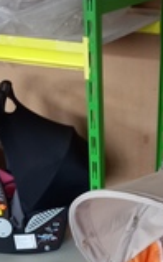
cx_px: 142
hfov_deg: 16.1
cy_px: 391
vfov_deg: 21.7
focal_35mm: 80
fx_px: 570
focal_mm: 4.6
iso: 200
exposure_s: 1/24
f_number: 2
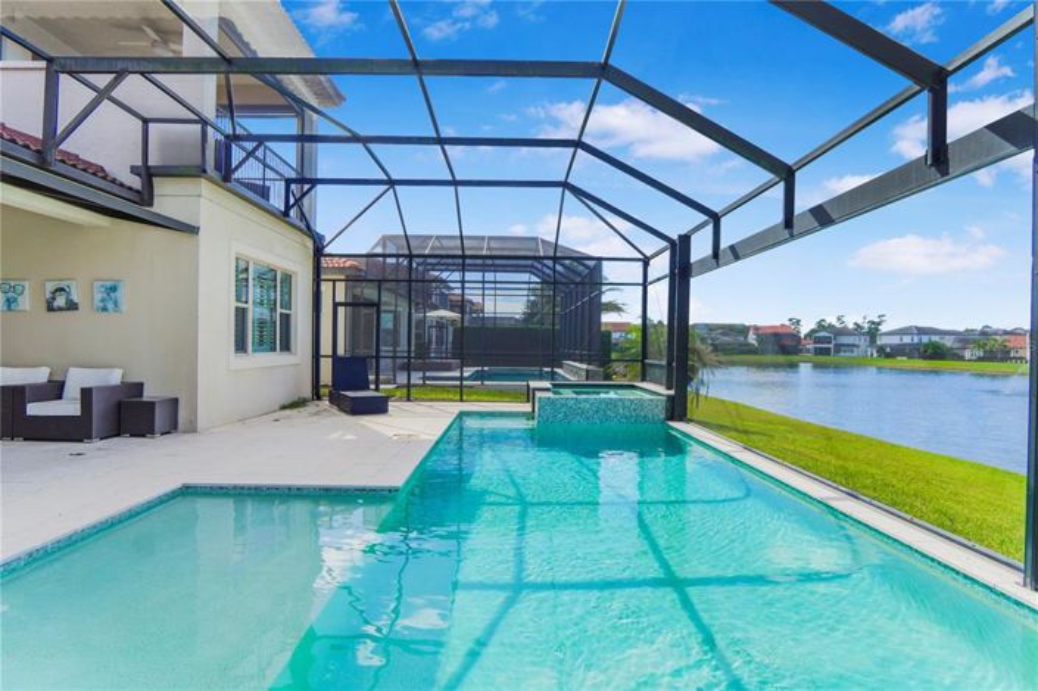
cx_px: 519
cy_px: 346
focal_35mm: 18
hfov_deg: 90.0
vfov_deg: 67.3
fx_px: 519
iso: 100
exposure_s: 1/250
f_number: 5.6
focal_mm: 12
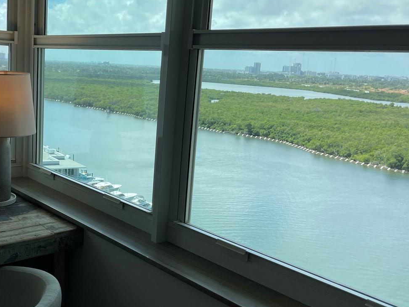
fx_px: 484
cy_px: 158
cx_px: 115
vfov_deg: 35.1
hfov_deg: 44.6
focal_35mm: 41
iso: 32
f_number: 1.6
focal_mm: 5.1
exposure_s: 1/1078
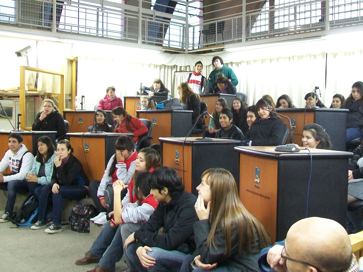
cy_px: 150
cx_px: 203
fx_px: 430
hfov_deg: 45.7
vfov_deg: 35.1
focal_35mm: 41
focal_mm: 6
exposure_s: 1/13
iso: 160
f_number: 2.7
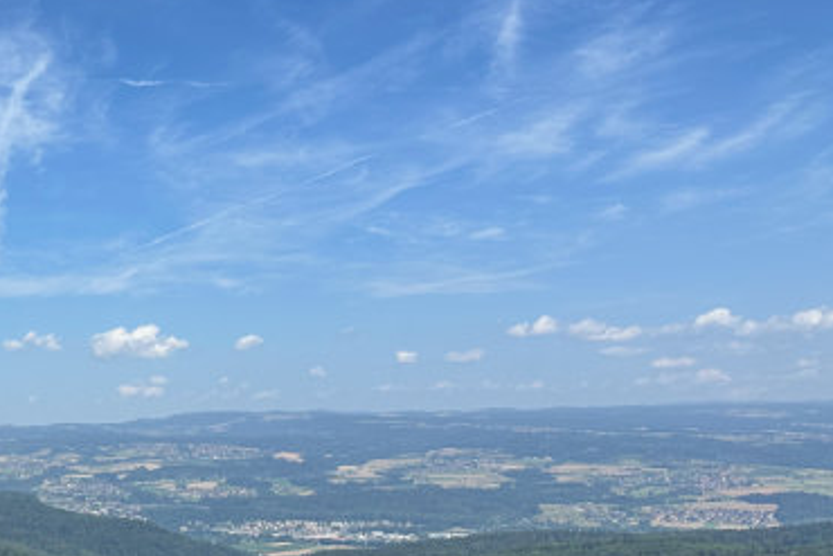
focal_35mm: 54
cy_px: 432
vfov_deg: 24.7
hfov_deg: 32.8
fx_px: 1250
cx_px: -61
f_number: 1.8
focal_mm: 6.9
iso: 80
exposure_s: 1/5263
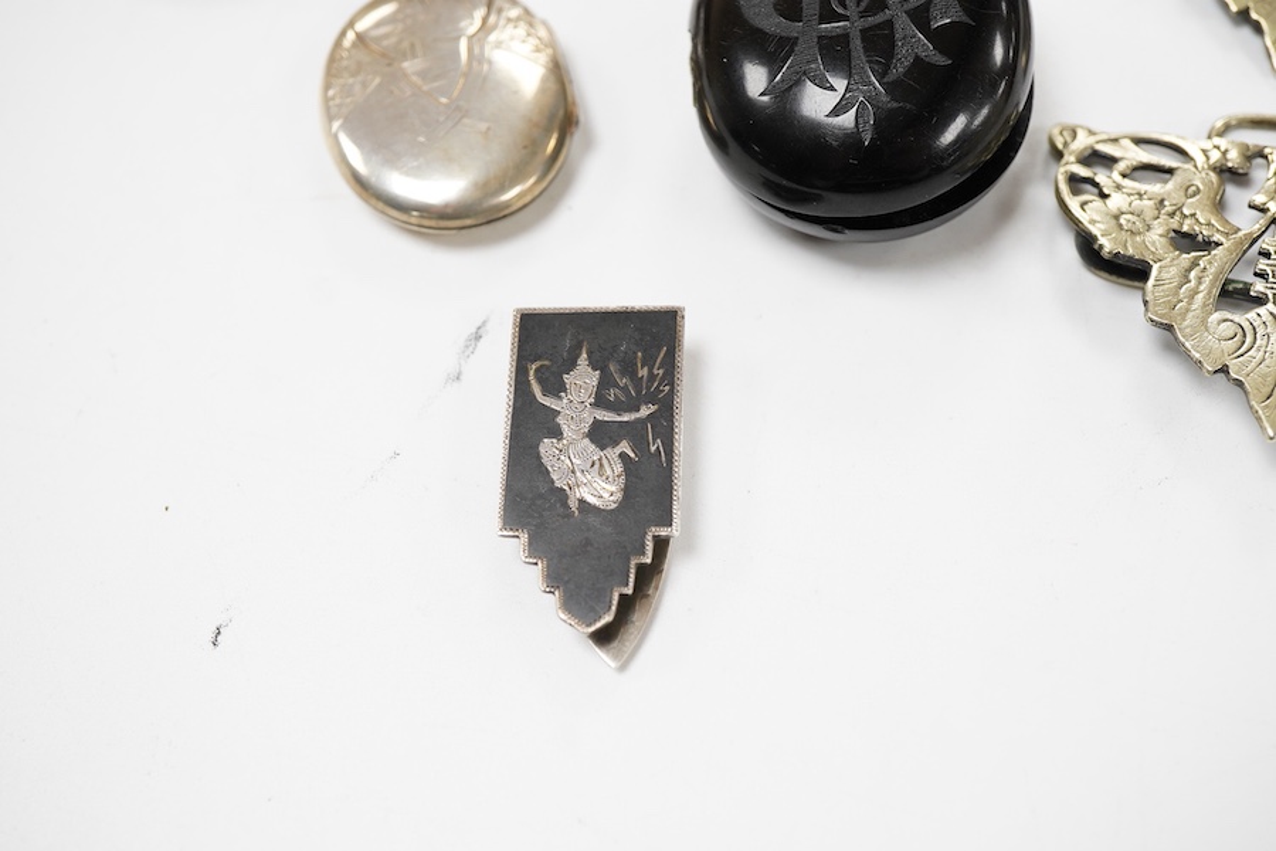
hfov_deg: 43.6
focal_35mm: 45
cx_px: 638
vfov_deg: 29.9
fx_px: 1595
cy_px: 426
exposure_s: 1/125
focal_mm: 30
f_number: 9
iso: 1250
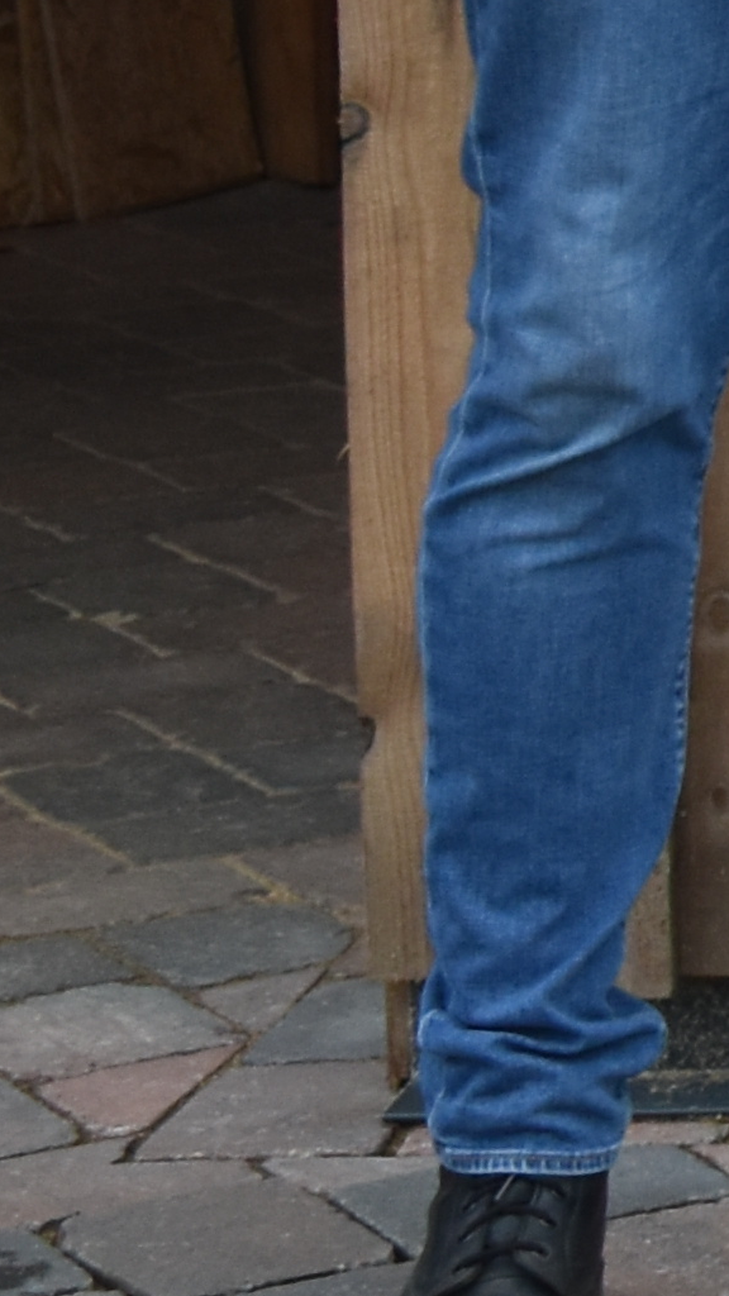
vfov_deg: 9.5
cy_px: -690
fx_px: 7595
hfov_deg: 4.7
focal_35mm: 221
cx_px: 3446
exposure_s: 1/250
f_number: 3.8
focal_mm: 24
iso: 400
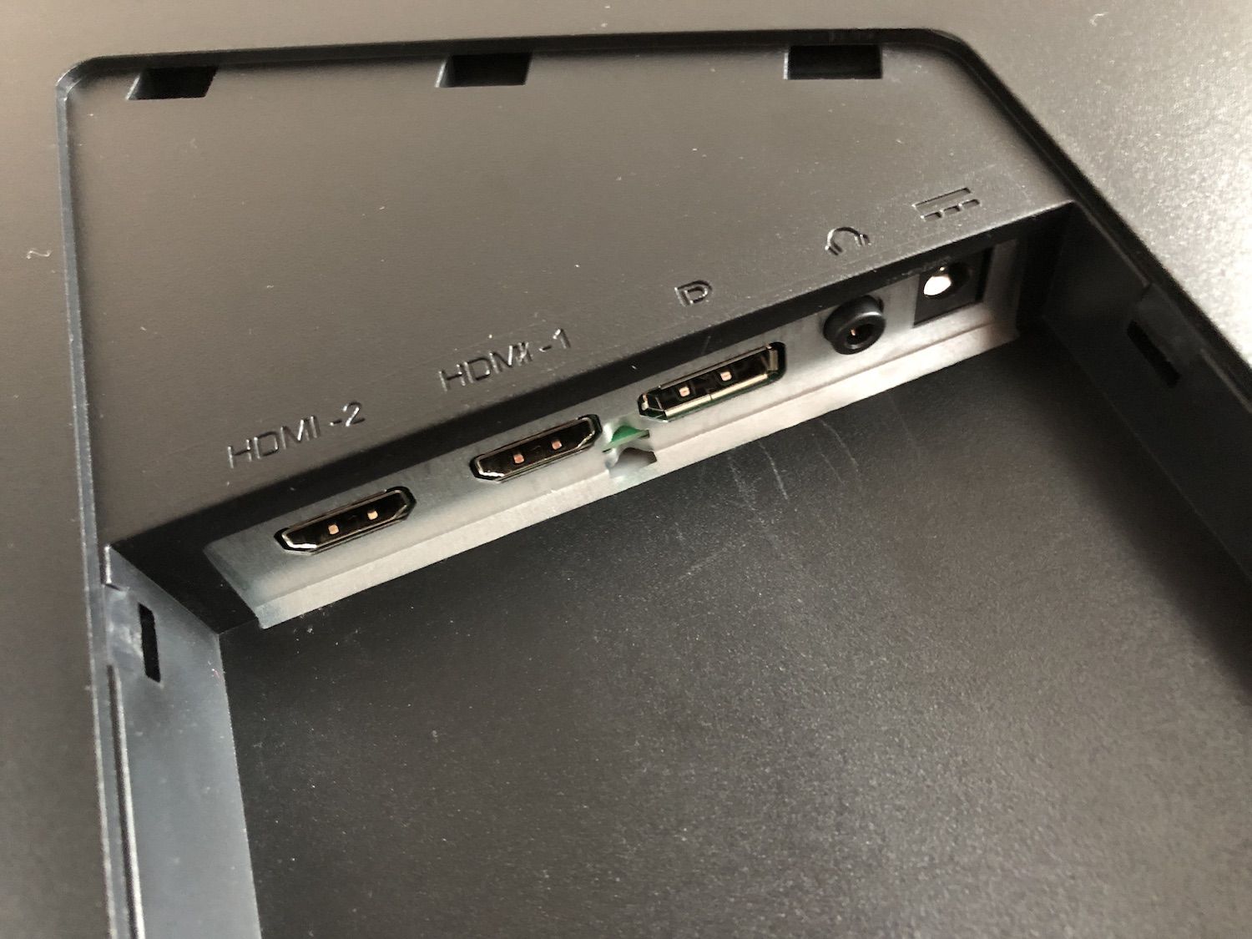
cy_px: 470
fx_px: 1013
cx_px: 626
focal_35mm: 28
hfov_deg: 63.4
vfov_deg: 49.7
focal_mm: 4
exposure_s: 1/4
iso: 125
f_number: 1.8
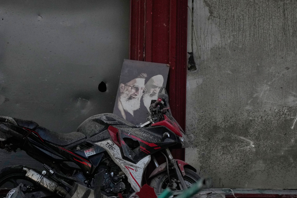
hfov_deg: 12.0
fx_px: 1411
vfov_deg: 8.0
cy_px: 120
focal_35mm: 171
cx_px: 108
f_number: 4.5
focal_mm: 105
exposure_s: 1/2500
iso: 2500
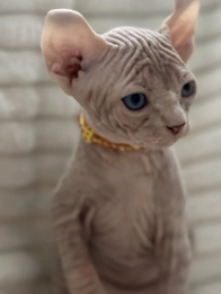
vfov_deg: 20.0
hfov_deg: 15.0
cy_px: 172
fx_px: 834
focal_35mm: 98
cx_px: 165
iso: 400
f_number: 2.2
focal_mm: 7.5
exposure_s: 1/30
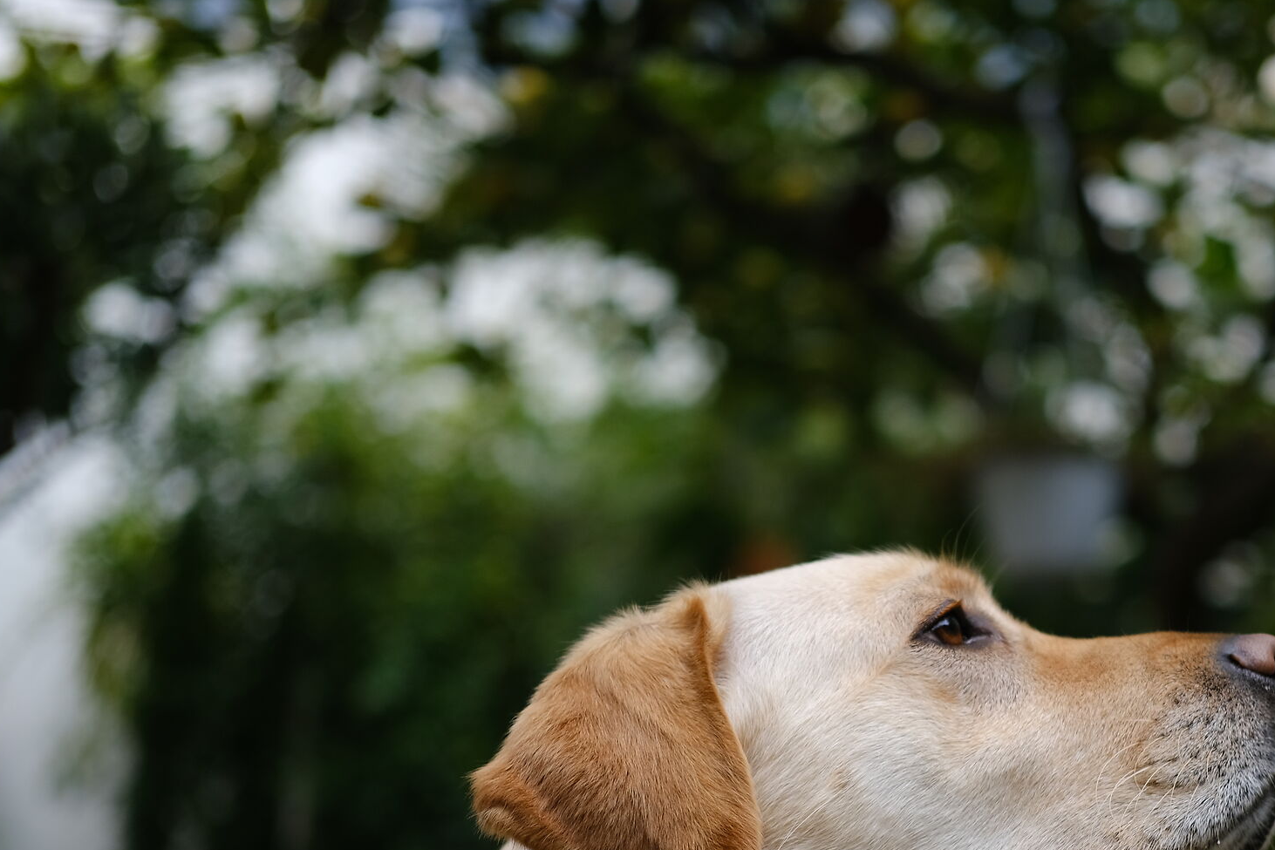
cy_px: 689
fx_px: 3081
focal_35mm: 87
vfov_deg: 15.6
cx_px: 896
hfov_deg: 23.2
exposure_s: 1/1000
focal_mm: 35
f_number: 2
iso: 200
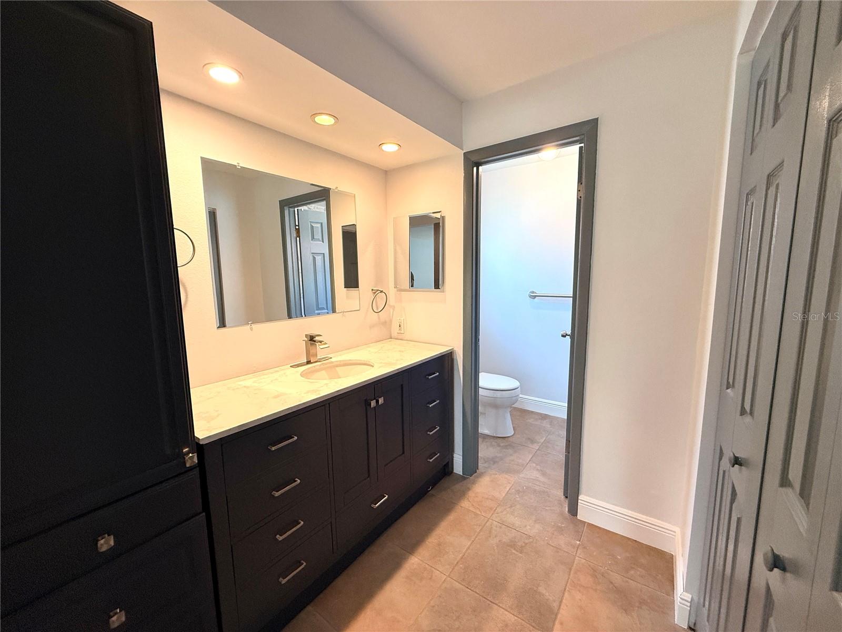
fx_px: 341
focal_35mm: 14
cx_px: 421
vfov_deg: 85.7
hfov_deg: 102.1
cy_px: 316
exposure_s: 1/120
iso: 200
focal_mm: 2.22
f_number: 2.2
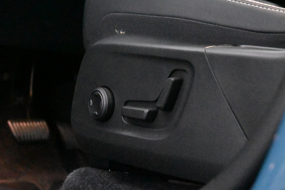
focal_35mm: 75
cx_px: 142
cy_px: 95
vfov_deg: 18.2
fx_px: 594
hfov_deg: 27.0
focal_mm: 50
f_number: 6.3
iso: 45600
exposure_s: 1/80
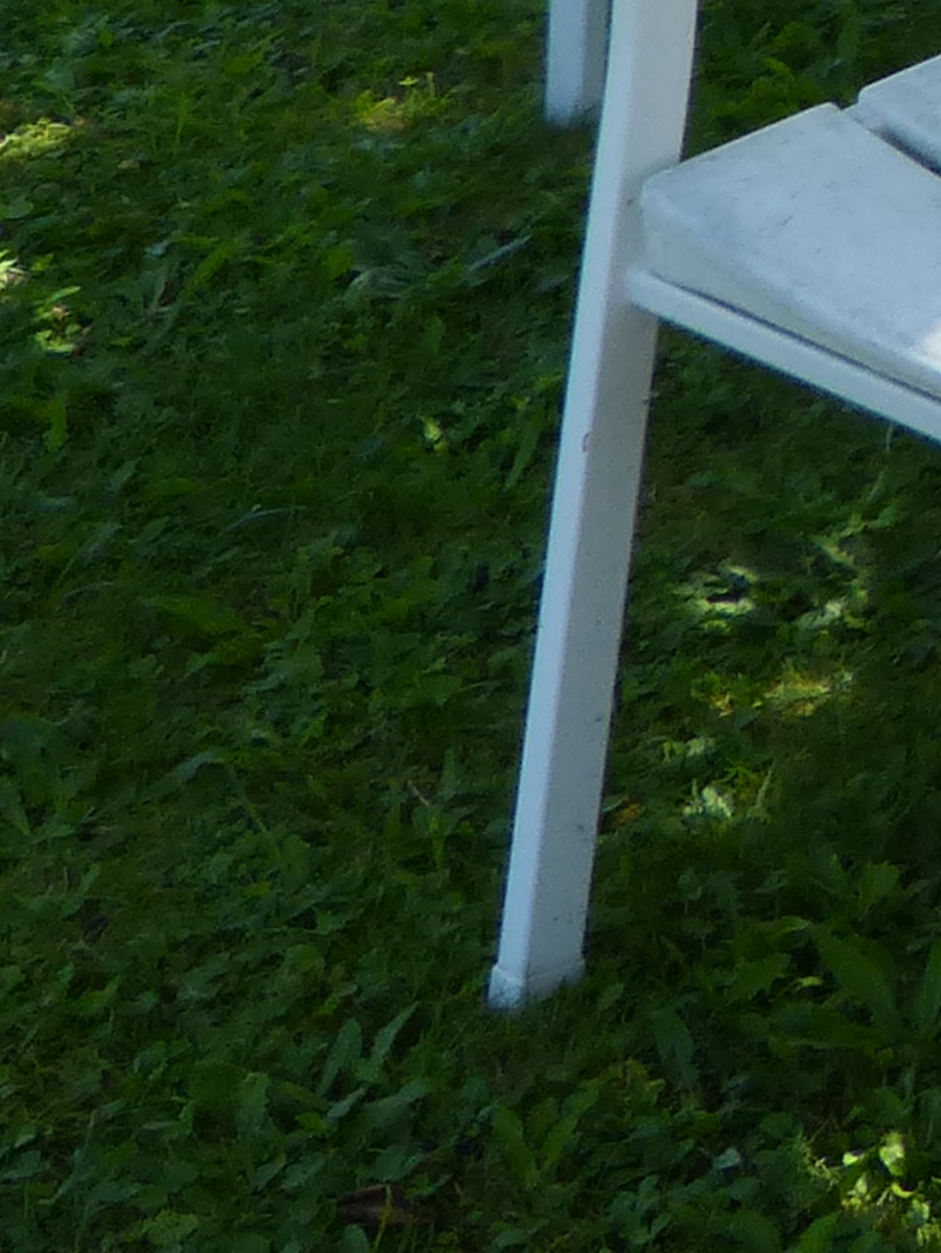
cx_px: 2290
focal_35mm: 135
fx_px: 4890
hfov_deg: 9.7
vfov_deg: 13.2
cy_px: -1004
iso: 100
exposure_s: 1/200
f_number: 4
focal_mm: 4.5
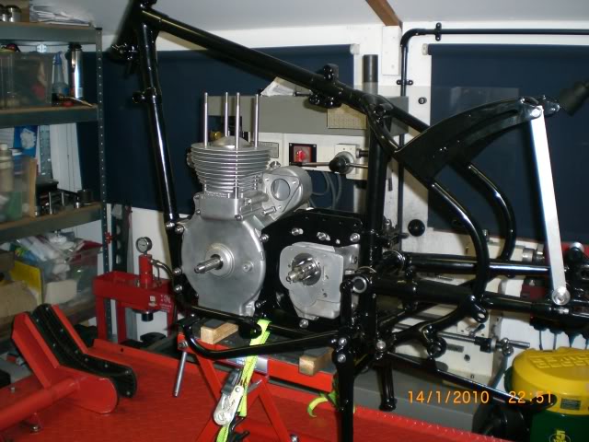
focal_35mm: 38
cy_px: 221
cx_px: 294
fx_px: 647
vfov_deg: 37.7
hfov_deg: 49.0
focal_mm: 6.3
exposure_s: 1/60
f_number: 3.1
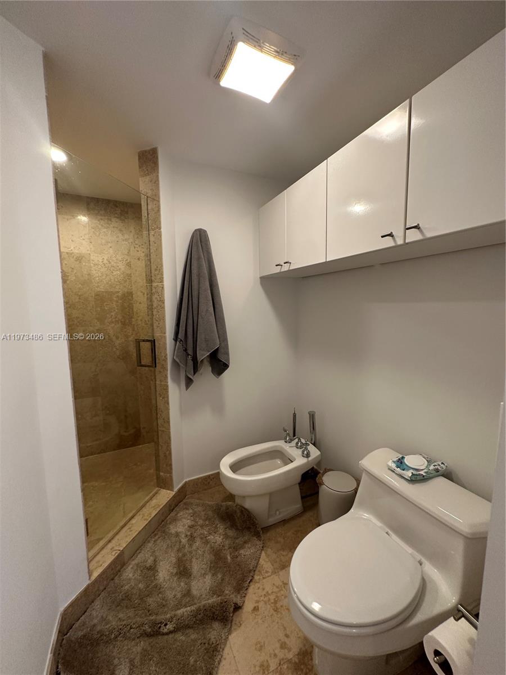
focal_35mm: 14
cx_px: 253
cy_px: 338
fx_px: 273
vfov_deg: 102.1
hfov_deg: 85.7
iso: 160
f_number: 2.2
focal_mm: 2.22
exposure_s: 1/60
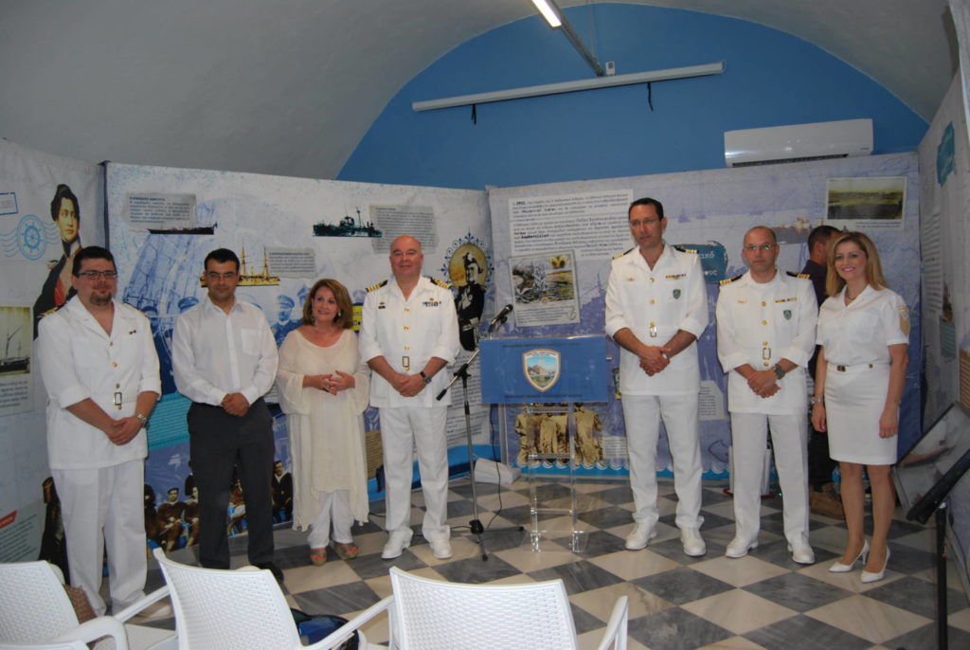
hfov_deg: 67.3
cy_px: 325
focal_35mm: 27
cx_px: 485
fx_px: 729
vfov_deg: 48.1
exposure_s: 1/60
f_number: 3.5
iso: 200
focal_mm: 18
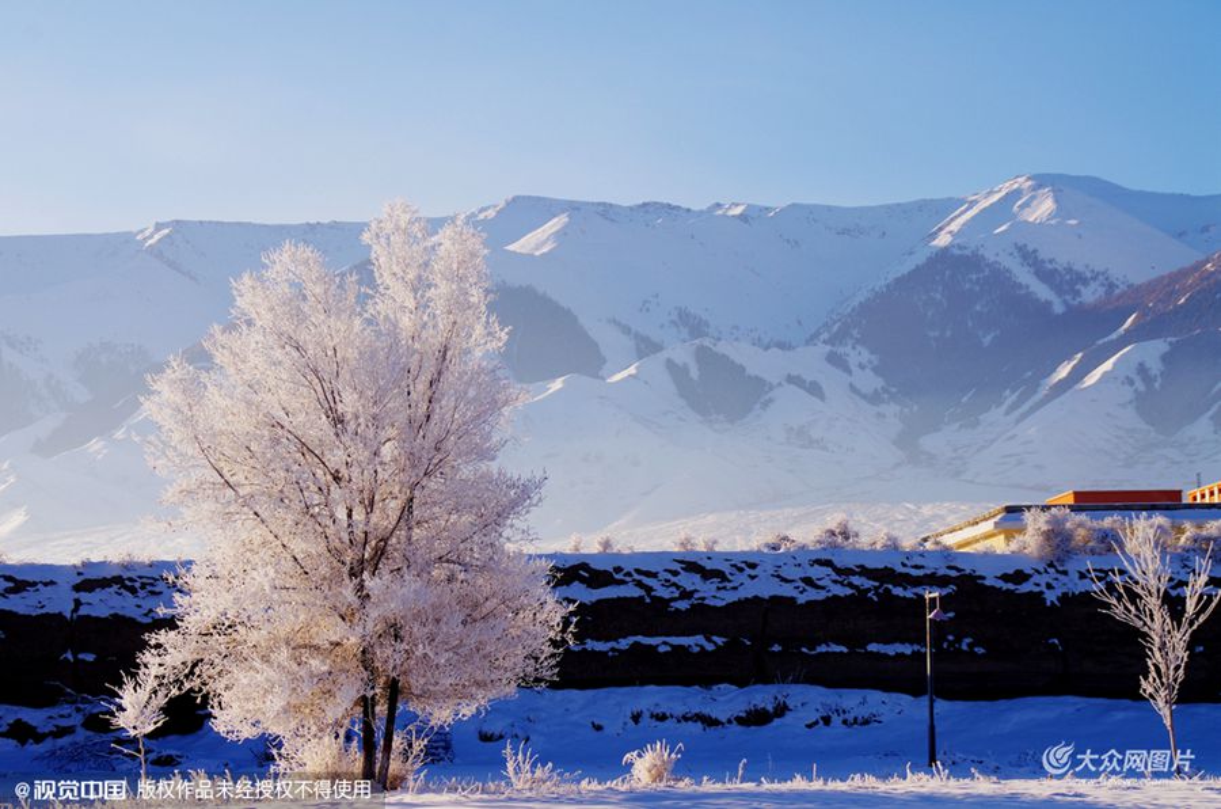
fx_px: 2792
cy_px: 404
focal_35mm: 82
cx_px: 610
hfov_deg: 24.7
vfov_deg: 16.5
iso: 100
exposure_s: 1/320
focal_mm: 55
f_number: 8
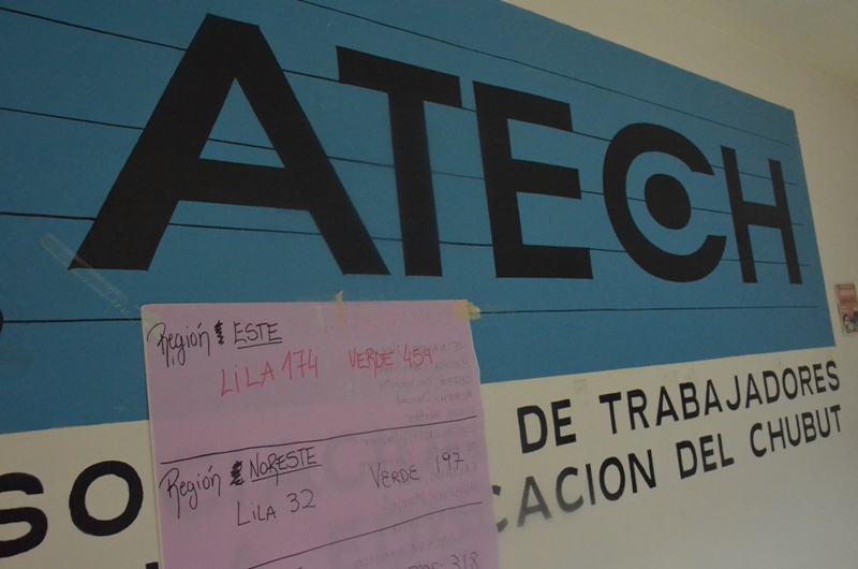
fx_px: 856
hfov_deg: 53.2
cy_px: 284
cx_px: 429
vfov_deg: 36.7
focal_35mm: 36
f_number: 5.6
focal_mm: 24
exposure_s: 1/125
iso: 6400
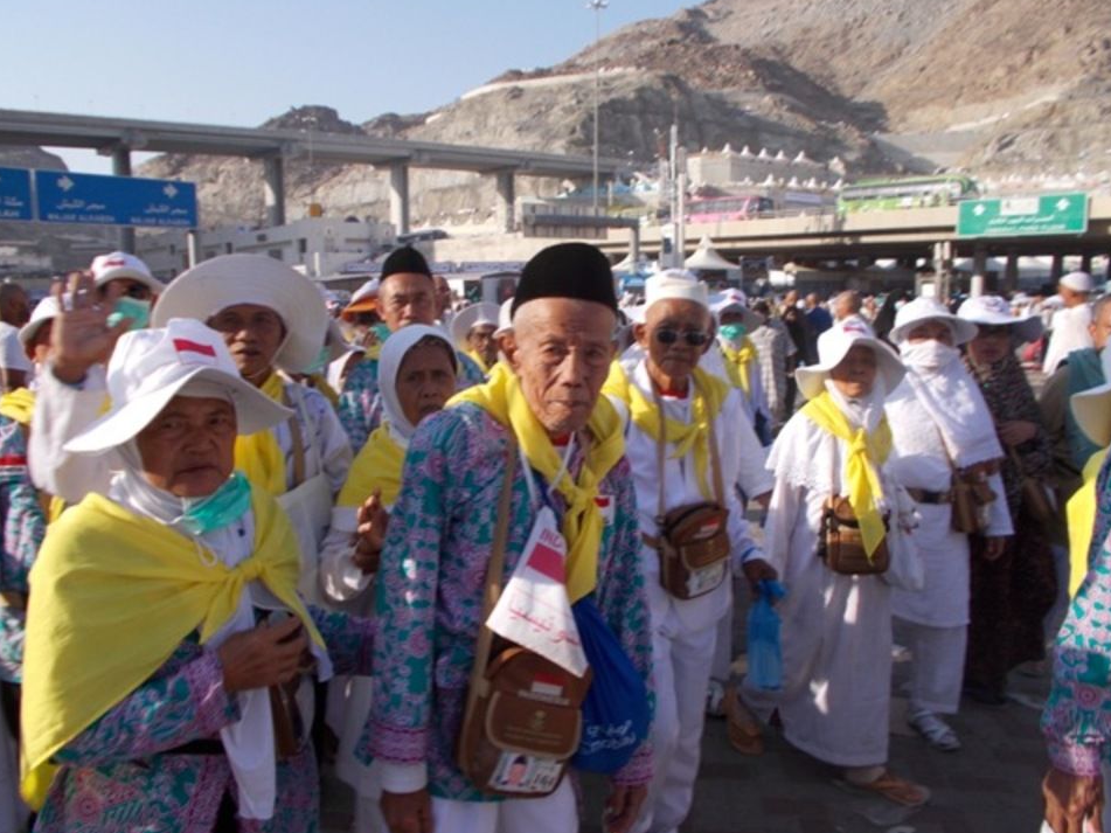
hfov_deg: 63.4
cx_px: 535
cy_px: 402
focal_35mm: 28
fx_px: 899
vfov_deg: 49.7
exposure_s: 1/80
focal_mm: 4.6
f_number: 8
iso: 80
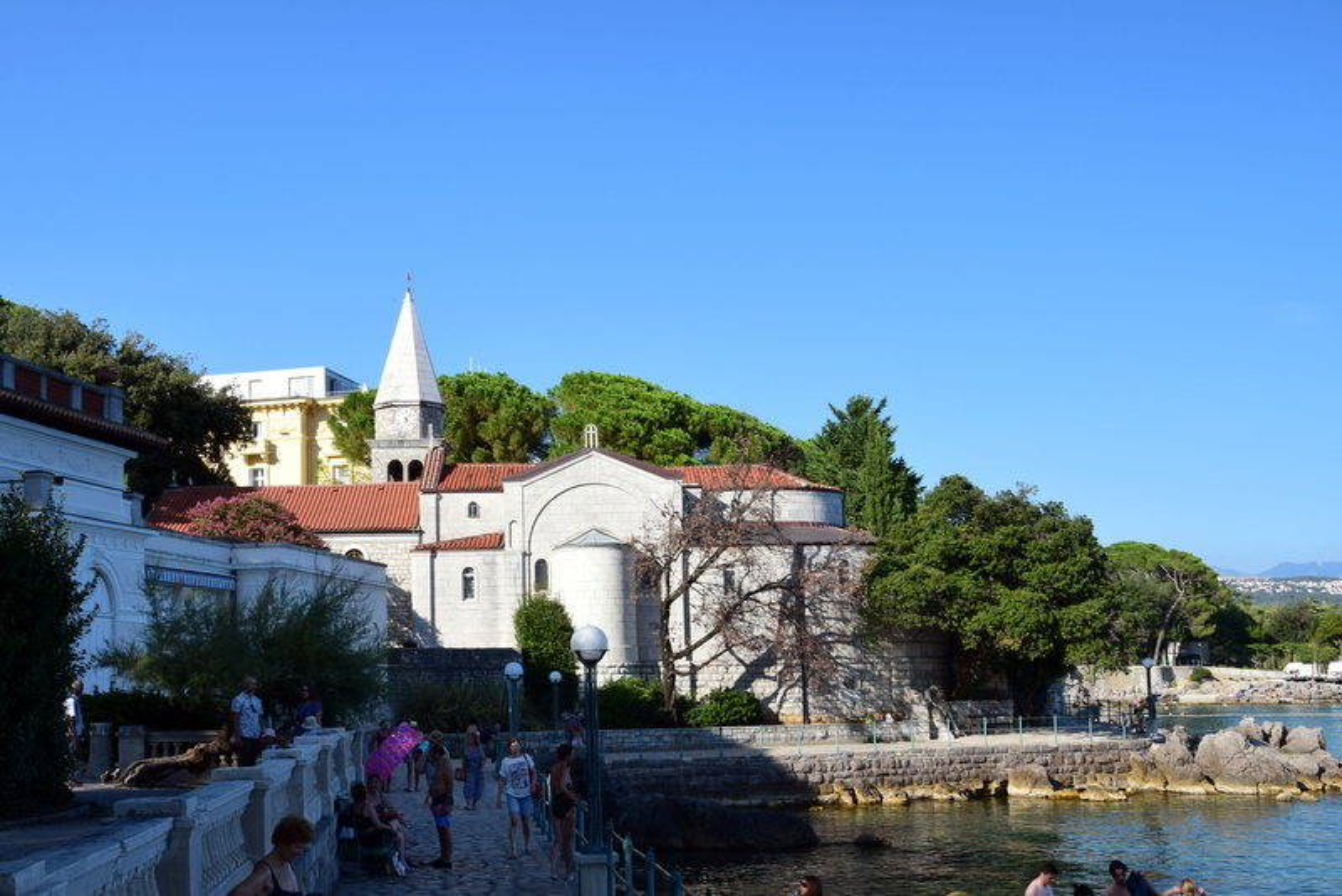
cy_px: 448
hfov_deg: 53.1
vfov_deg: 36.9
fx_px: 1342
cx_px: 671
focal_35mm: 36
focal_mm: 24
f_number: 10
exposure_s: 1/200
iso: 400
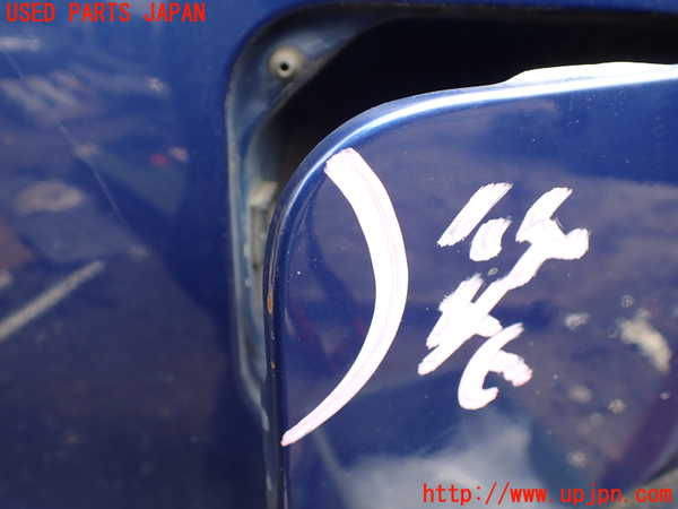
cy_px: 254
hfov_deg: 60.0
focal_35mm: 30
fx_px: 588
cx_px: 339
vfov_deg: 46.8
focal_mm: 5.4
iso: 100
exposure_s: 1/160
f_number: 2.3
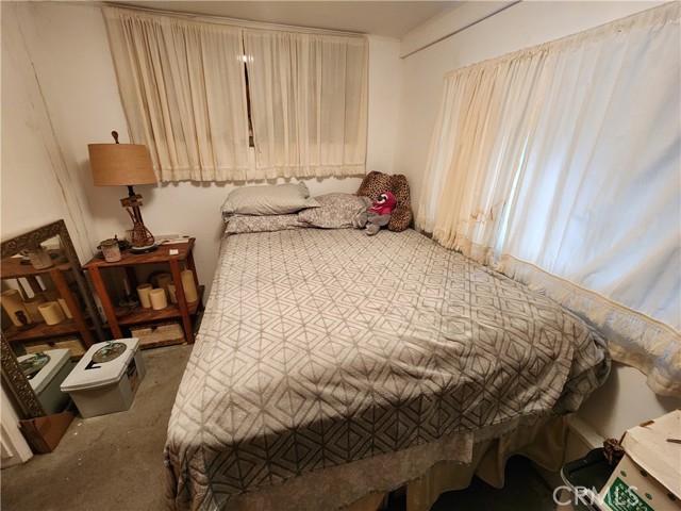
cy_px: 256
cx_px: 340
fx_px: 256
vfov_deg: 89.9
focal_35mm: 13
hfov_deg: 106.2
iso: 400
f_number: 2.2
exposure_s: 1/60
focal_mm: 2.2
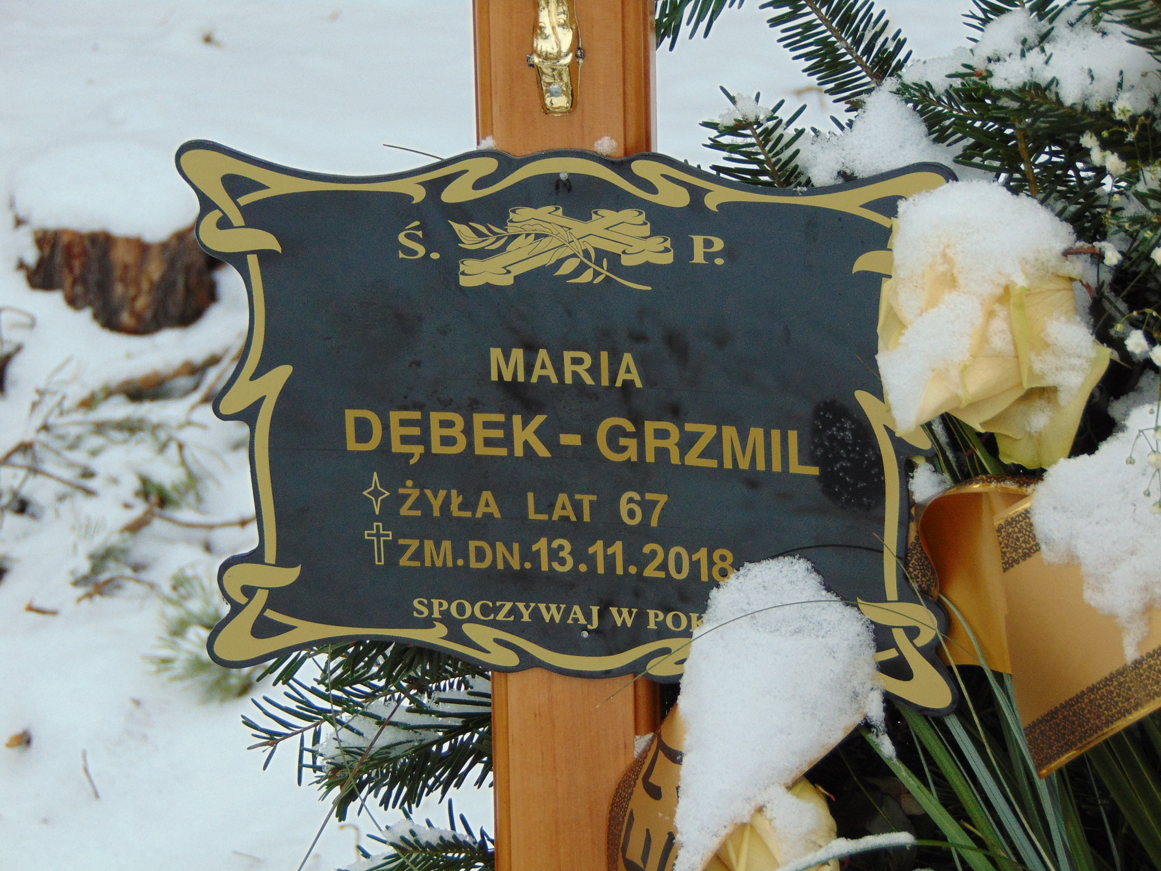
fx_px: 5500
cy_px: 436
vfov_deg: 9.1
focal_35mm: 164
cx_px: 580
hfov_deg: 12.0
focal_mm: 29.5
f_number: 4
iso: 100
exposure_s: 1/125
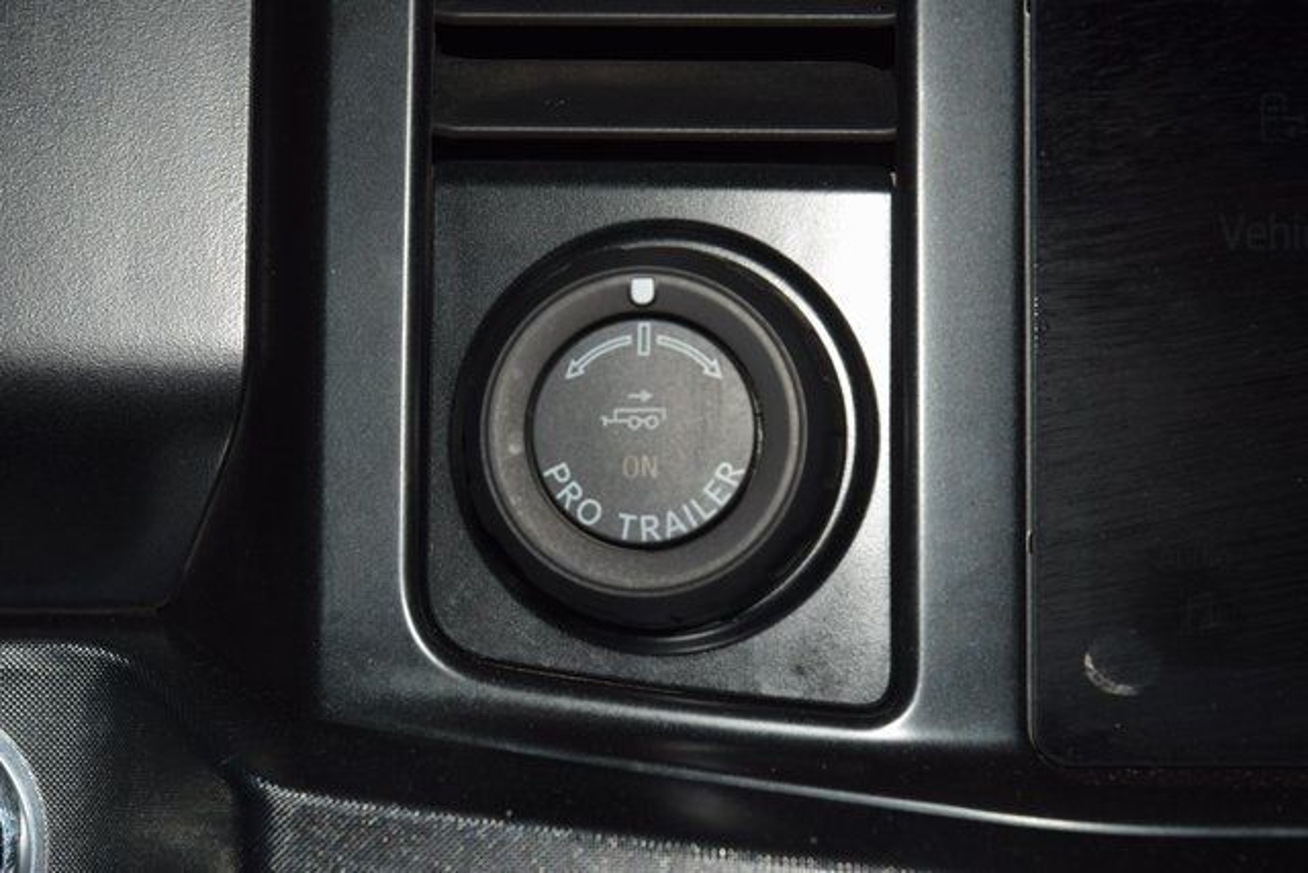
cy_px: 436
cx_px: 654
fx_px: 3816
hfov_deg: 19.5
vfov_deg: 13.0
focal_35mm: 105
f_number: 8
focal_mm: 70
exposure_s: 1/125
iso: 100
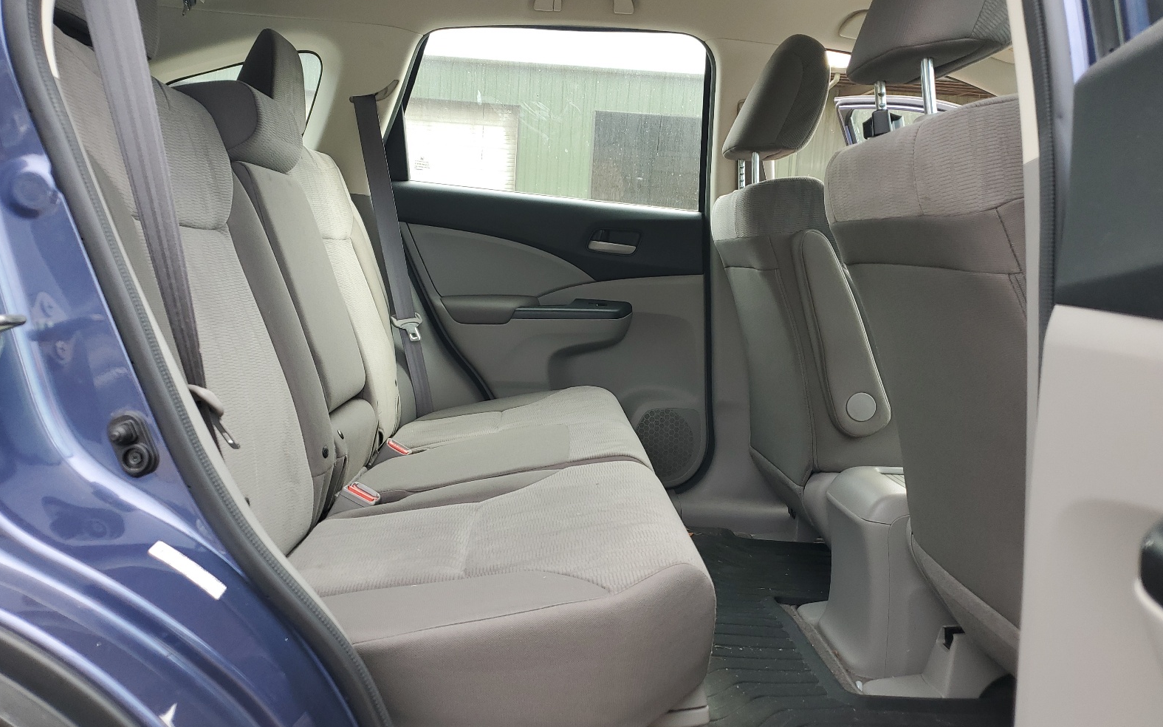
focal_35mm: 28
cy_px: 311
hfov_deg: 66.5
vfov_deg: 44.4
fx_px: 887
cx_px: 577
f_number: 1.5
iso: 50
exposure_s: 1/333
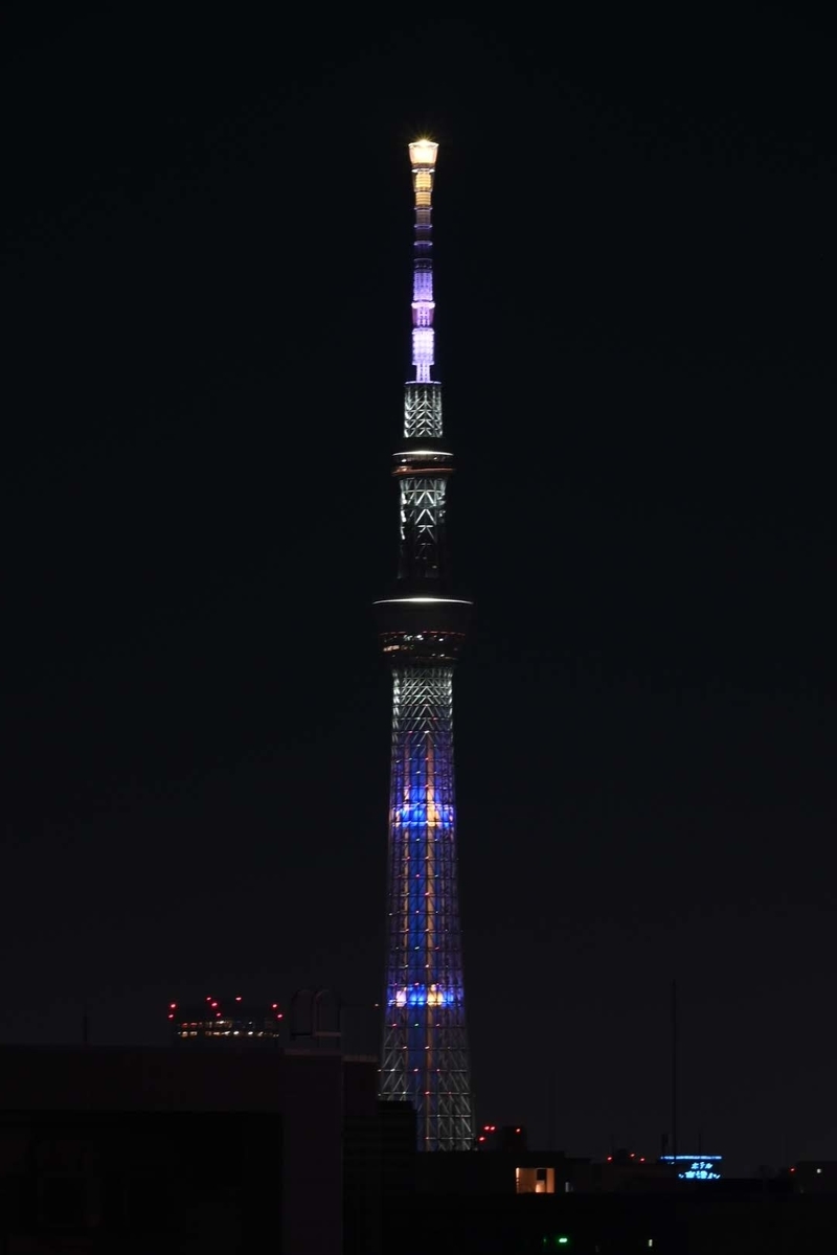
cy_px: 628
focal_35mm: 195
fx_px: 6800
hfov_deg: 7.0
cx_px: 418
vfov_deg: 10.5
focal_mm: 130
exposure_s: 3
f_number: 16
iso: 400
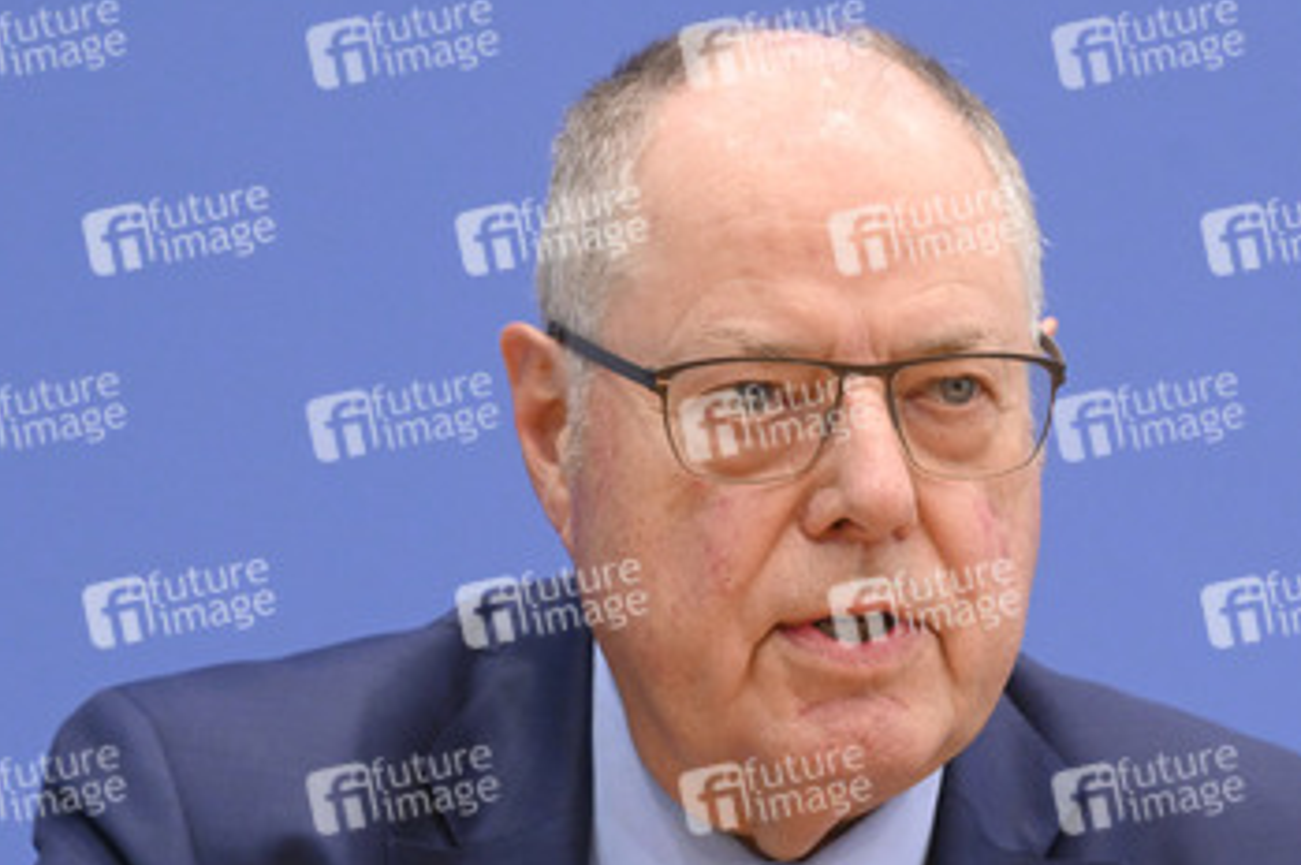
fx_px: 3827
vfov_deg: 12.9
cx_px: 826
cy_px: 511
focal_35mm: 106
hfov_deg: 19.3
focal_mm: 82
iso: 5000
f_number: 5.6
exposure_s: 1/500
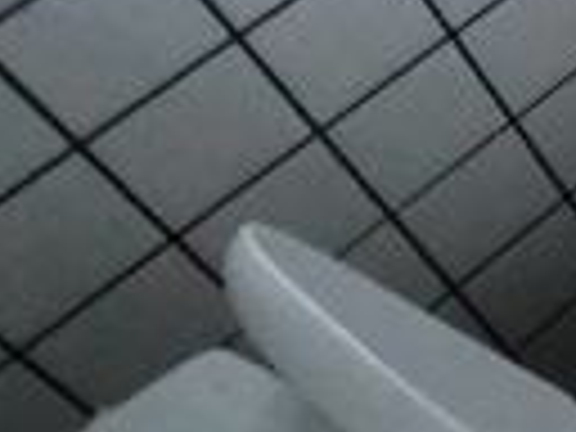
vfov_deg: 13.7
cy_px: -14
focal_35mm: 106
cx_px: 1462
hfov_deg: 13.0
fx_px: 1764
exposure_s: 1/20
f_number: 2.2
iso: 640
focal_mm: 2.23
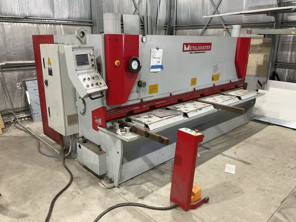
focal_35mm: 29
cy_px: 111
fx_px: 248
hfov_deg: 61.7
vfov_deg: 48.2
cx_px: 148
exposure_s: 1/60
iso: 80
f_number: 1.8
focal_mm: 3
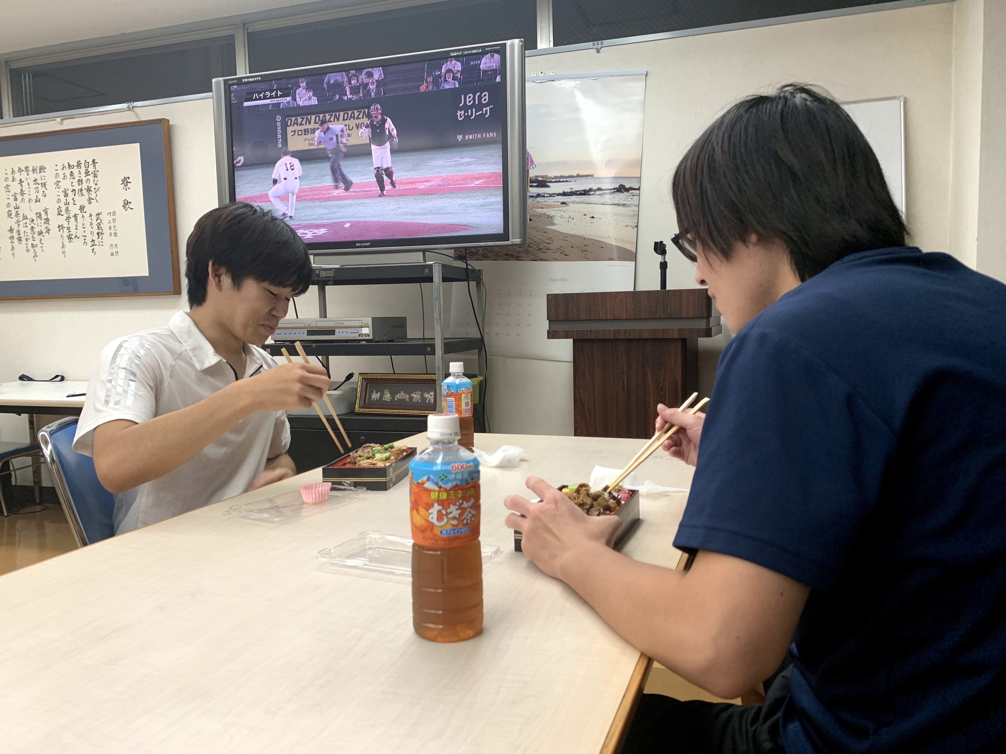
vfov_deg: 53.1
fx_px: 756
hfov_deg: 67.3
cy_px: 377
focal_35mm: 26
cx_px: 503
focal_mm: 4.25
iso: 80
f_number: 1.8
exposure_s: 1/50
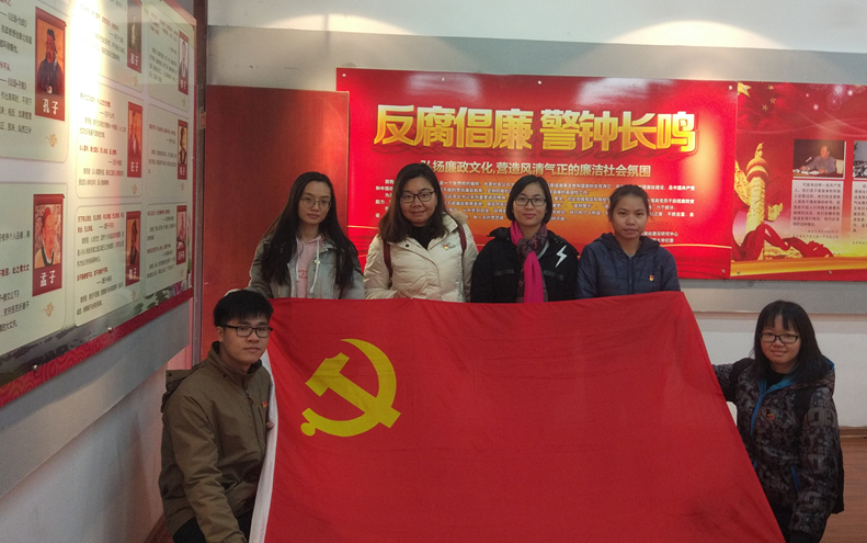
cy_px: 249
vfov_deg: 41.8
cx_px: 435
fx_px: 709
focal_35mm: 30
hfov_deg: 62.9
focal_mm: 4.26
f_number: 2
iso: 394
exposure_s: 1/25
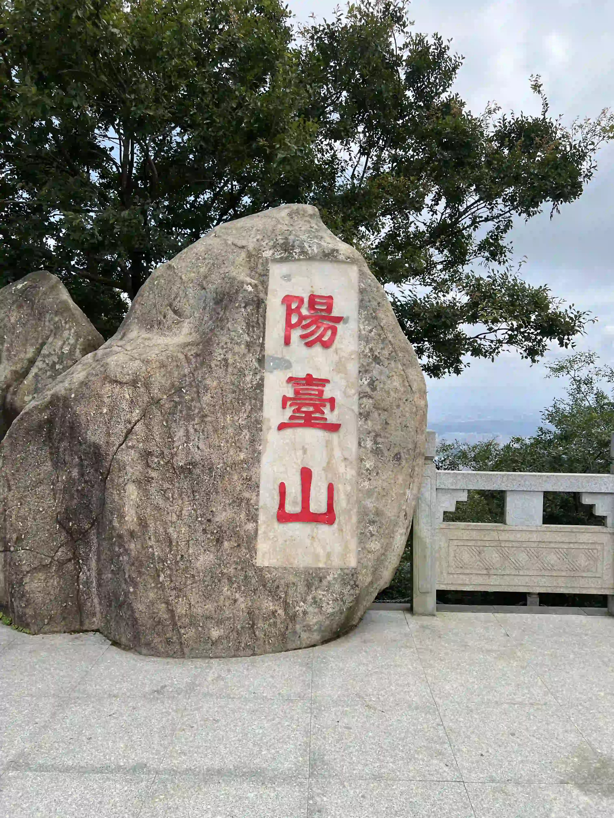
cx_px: 307
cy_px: 409
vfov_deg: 67.3
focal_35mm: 26
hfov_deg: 53.1
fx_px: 615
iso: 50
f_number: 1.5
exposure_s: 1/2841
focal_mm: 5.7
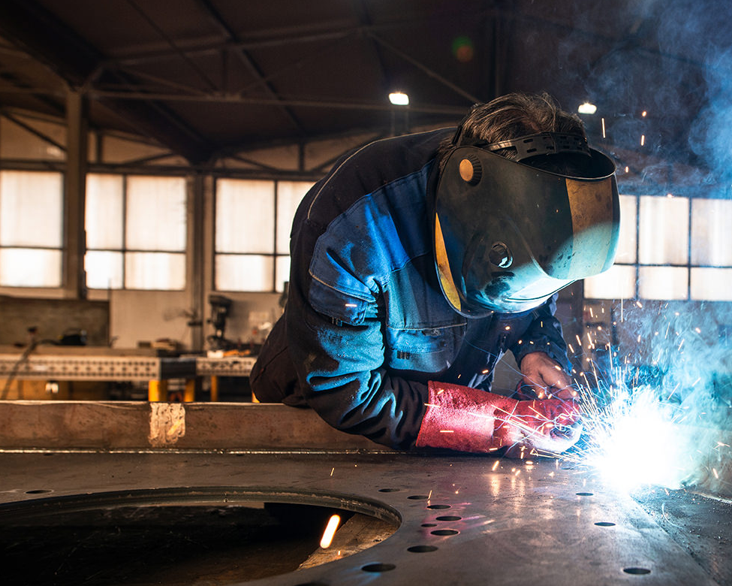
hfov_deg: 49.8
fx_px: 737
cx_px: 583
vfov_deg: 43.1
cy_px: 362
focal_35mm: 34
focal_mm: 20
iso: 320
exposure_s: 1/100
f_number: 4
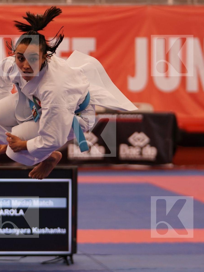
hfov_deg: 6.3
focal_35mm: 236
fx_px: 1855
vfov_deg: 8.4
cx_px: 18
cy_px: 136
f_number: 2.8
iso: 800
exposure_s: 1/500
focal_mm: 109
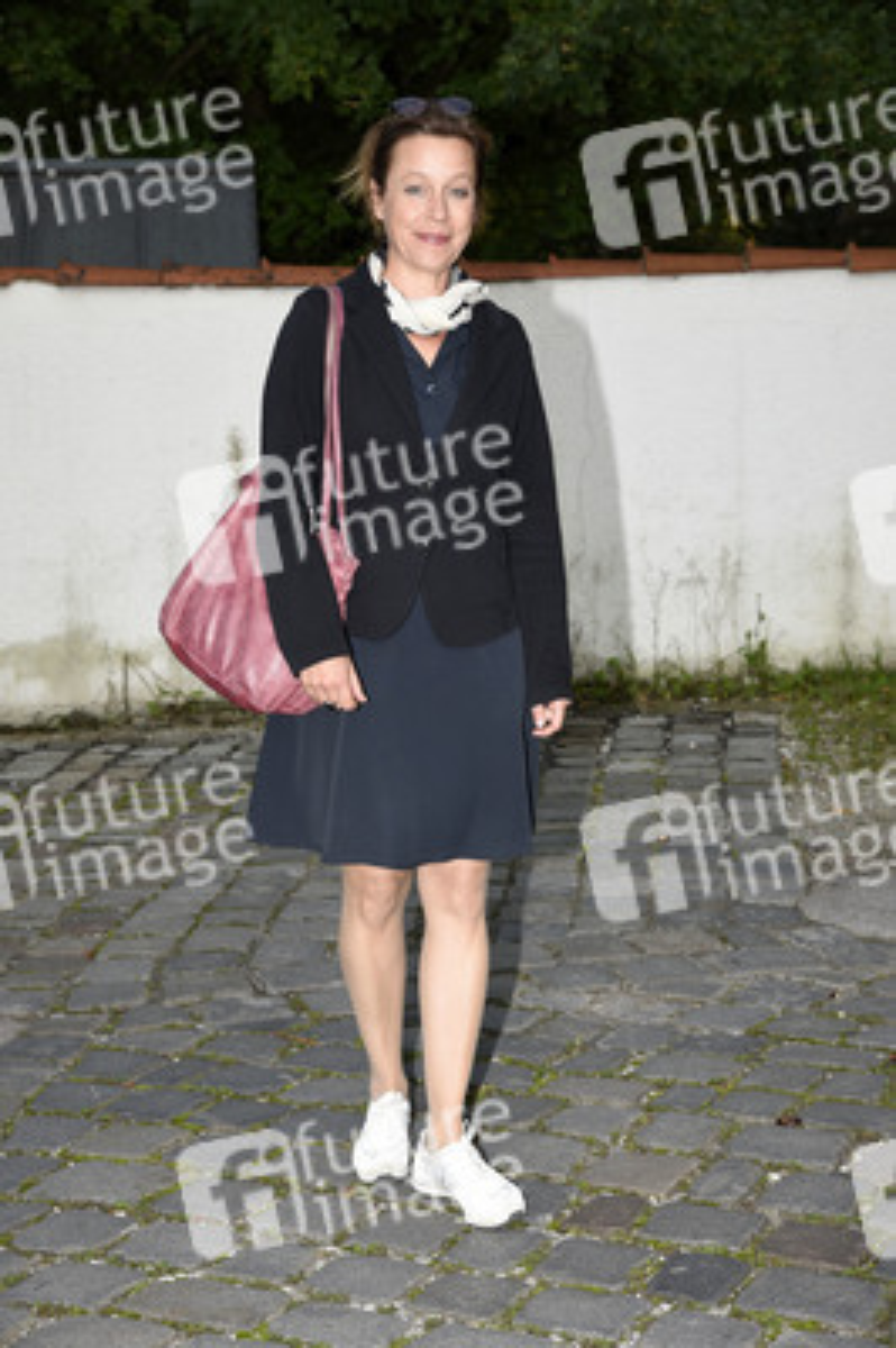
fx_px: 2431
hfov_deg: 20.9
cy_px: 674
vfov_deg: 31.0
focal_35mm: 65
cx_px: 448
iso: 500
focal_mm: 65
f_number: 6.3
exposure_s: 1/160
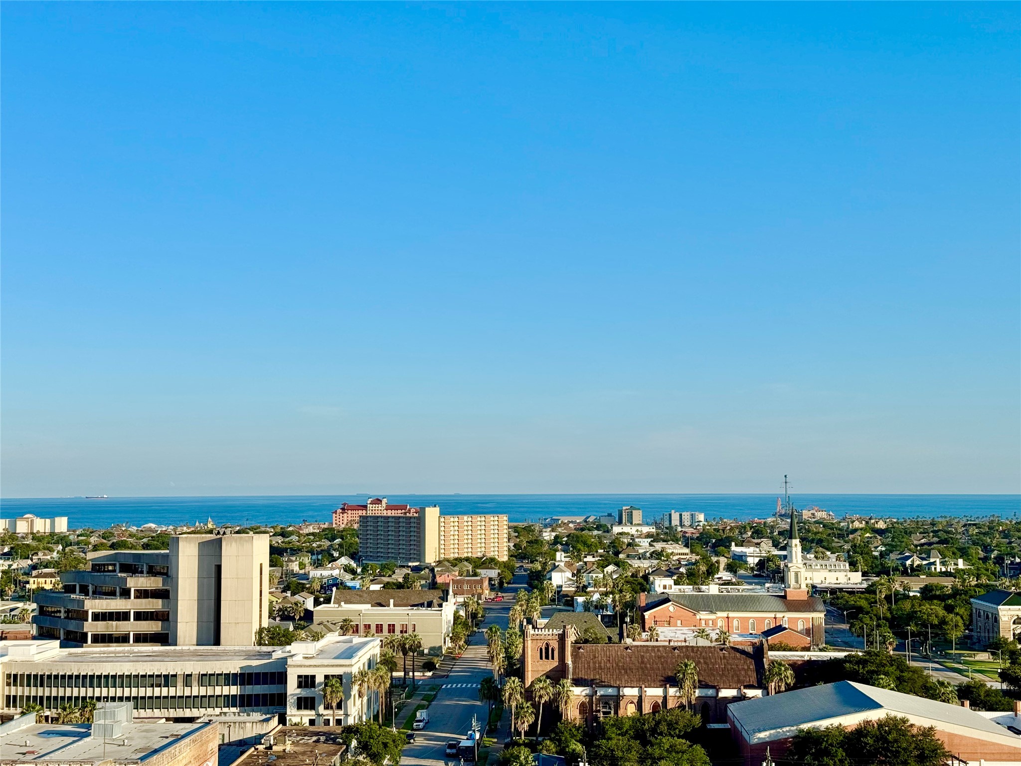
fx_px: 1416
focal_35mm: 48
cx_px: 510
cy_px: 383
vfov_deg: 30.3
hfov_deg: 39.7
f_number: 1.78
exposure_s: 1/5376
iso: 64
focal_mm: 6.76
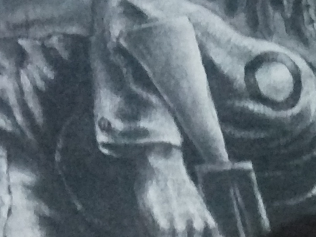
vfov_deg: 10.7
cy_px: 583
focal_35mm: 117
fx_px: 1068
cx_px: 349
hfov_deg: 16.3
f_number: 2.2
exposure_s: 1/14
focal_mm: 3.46
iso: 1317
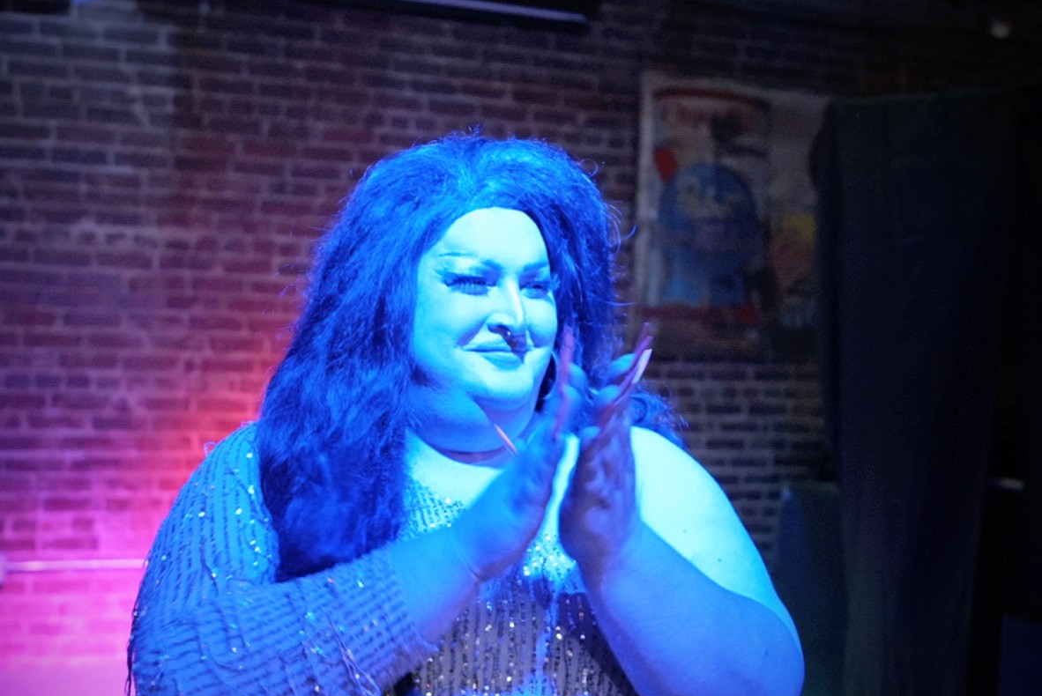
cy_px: 404
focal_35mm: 41
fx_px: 1188
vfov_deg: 32.6
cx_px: 444
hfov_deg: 47.2
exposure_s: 1/80
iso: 3200
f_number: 1.8
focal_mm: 20
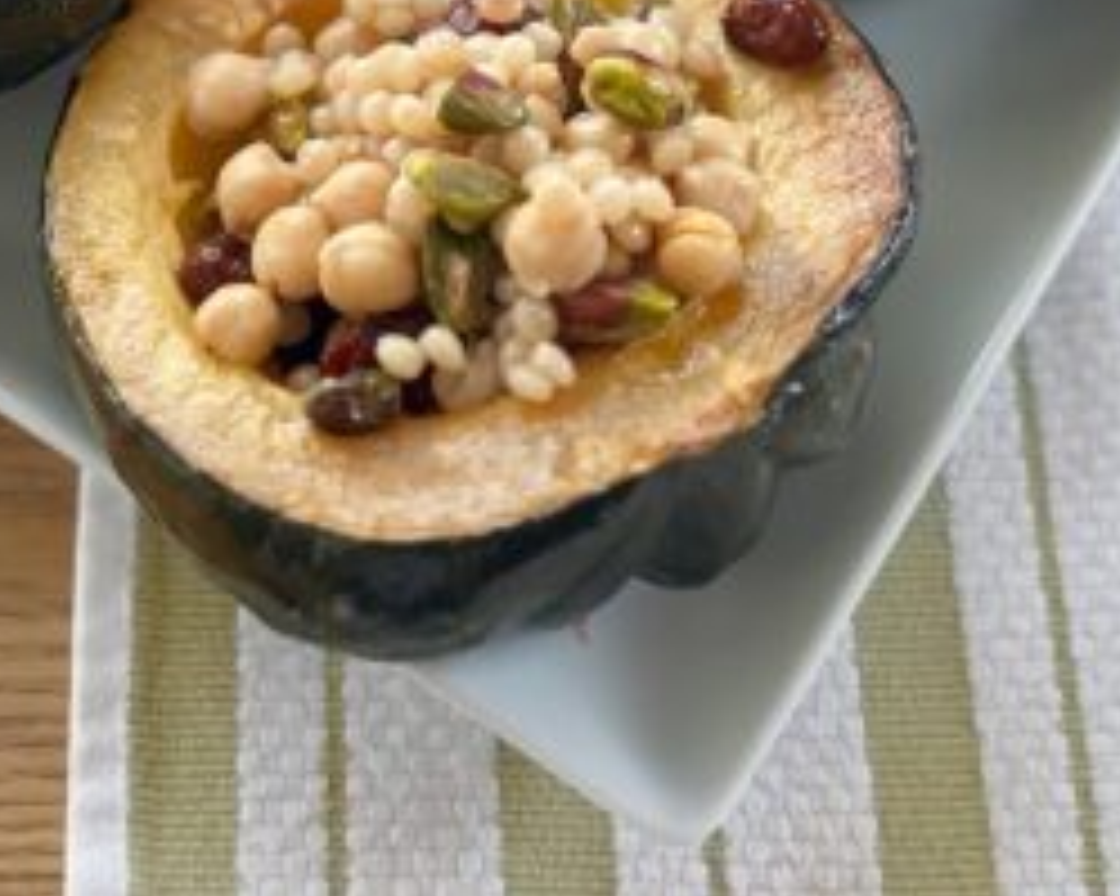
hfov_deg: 20.3
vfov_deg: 15.6
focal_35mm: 94
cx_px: 358
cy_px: -225
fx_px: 3115
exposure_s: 1/60
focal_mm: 6.86
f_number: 1.78
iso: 320
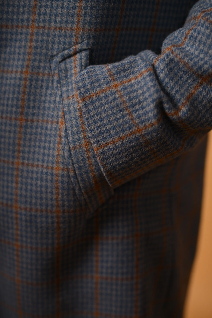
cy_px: 159
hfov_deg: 27.0
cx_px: 106
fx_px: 442
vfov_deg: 39.6
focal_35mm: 50
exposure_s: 1/1000
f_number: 2.2
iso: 160
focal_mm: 50
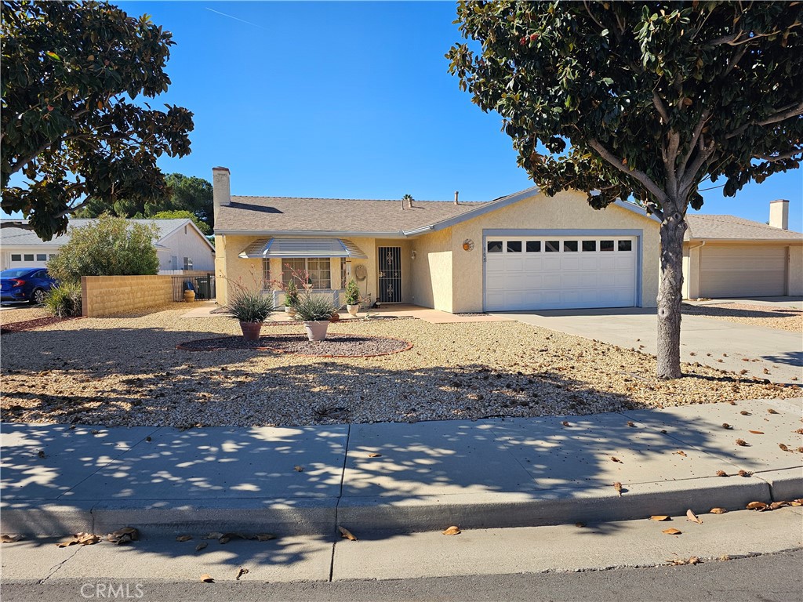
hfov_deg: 73.9
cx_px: 402
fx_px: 534
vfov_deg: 58.9
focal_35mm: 23
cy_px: 301
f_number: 1.7
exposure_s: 1/1148
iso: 20
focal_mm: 6.3
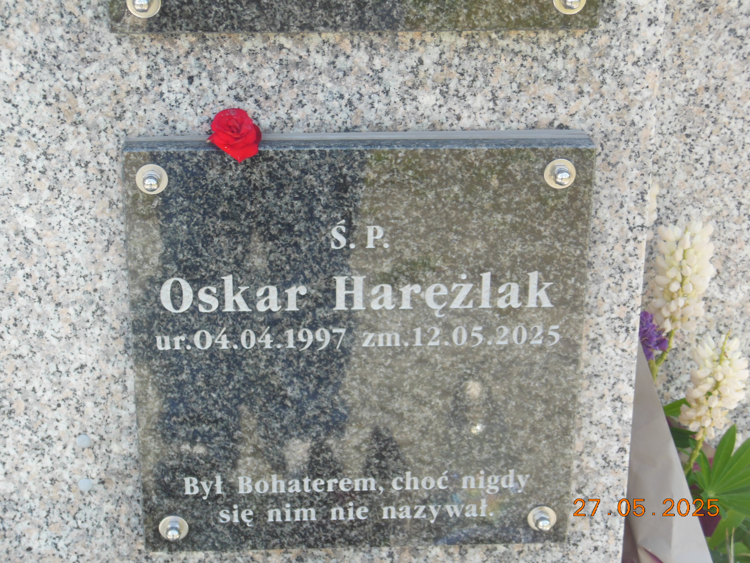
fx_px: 1430
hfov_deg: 29.4
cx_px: 375
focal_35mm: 66
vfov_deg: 22.3
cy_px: 282
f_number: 4.3
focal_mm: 11.7
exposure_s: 1/160
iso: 125
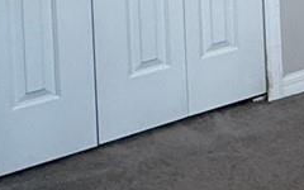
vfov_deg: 11.2
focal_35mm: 99
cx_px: 552
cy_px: -255
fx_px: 820
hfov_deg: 17.1
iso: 200
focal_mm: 2.22
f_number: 2.2
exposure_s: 1/120
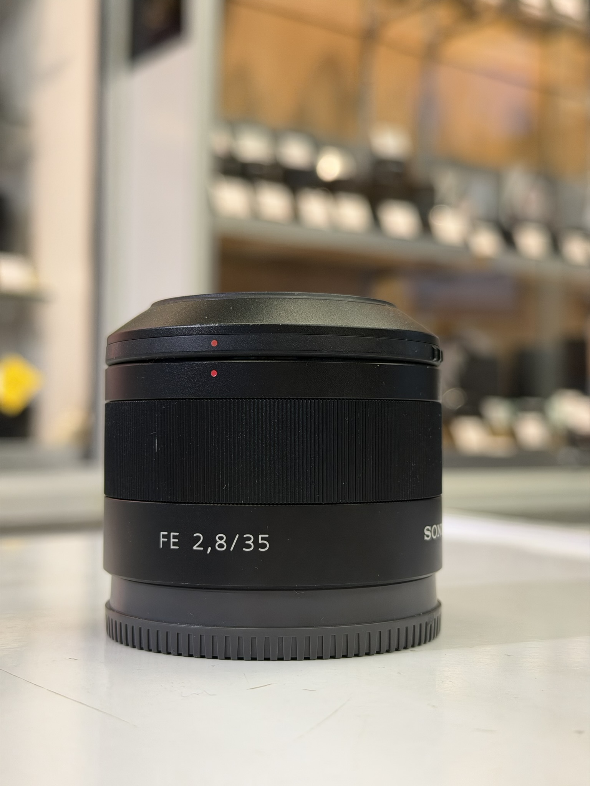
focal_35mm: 48
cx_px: 295
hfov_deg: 30.3
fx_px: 1091
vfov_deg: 39.7
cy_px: 393
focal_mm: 6.76
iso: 64
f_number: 1.78
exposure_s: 1/50
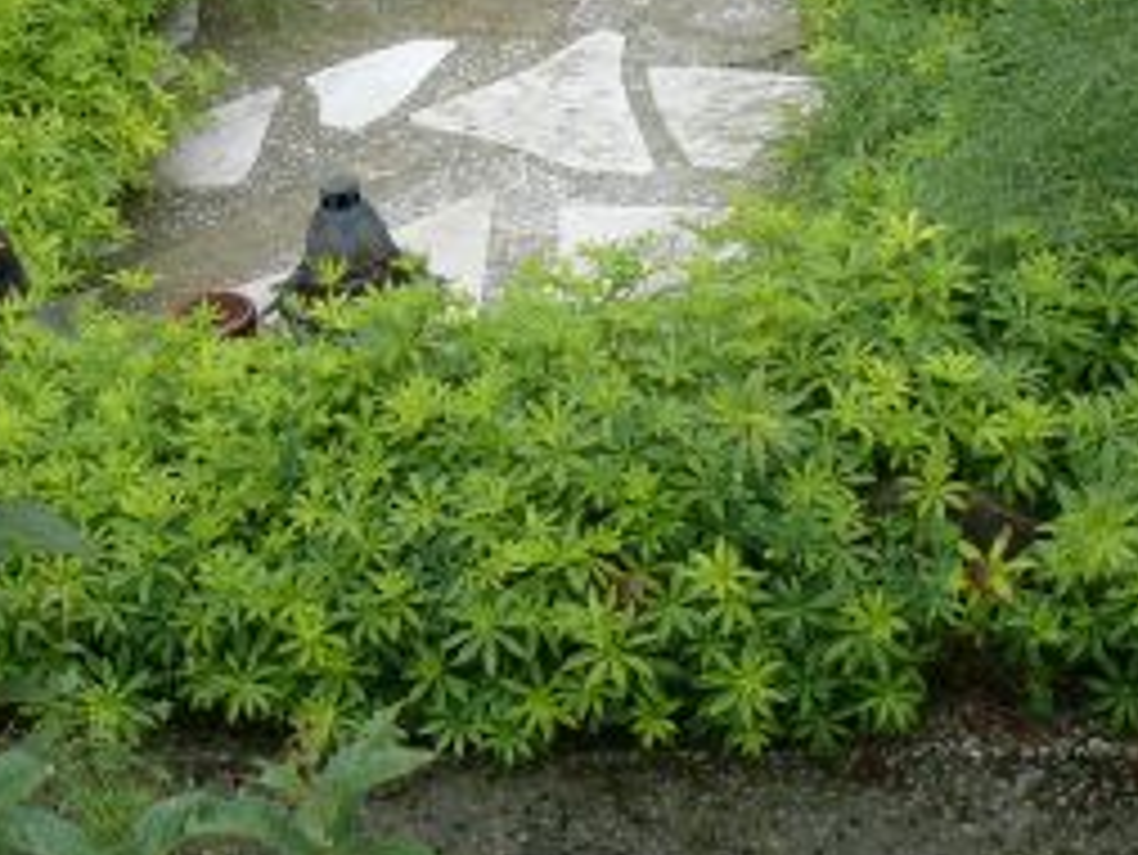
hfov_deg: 19.4
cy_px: -58
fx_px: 3322
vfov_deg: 14.4
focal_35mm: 101
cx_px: 369
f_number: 4
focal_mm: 8.2
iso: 100
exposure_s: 1/200
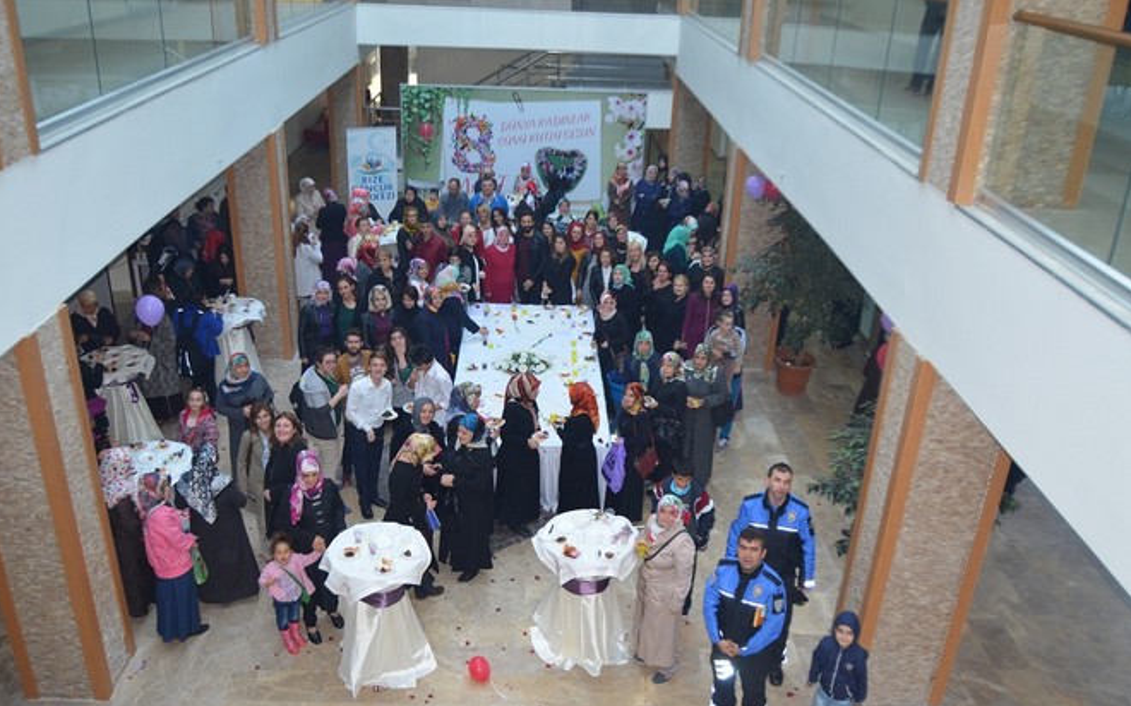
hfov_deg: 61.3
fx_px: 955
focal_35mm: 31
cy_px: 351
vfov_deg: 40.6
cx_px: 560
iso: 560
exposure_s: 1/60
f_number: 3.5
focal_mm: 20
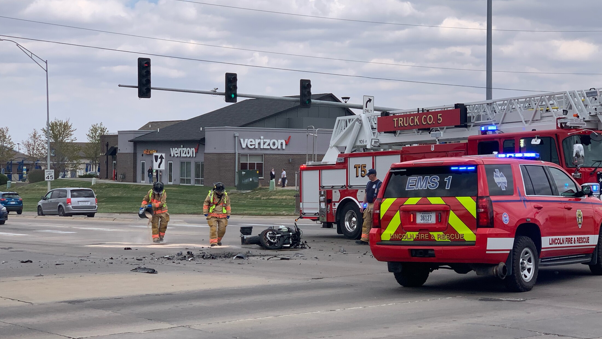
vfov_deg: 18.2
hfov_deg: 31.9
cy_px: 198
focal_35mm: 66
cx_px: 324
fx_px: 1054
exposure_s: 1/1229
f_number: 2.4
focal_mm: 6
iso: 16
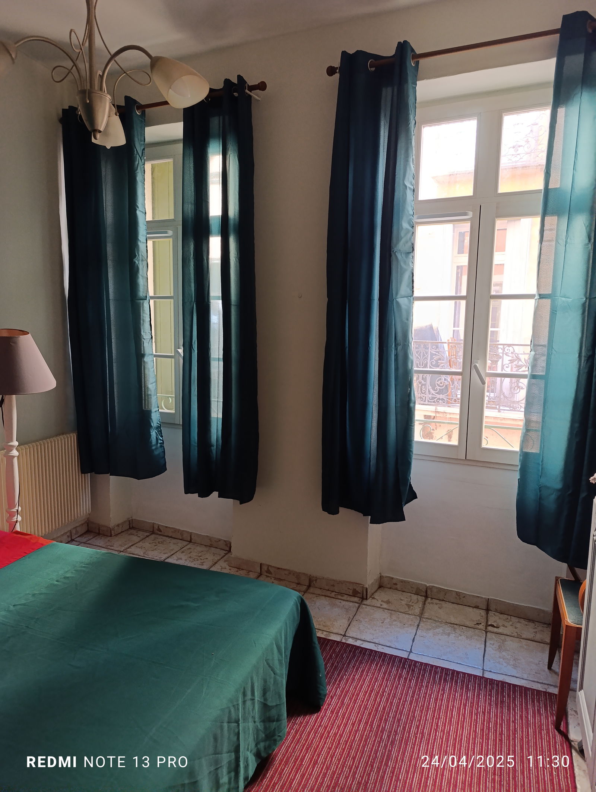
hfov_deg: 59.0
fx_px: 527
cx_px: 298
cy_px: 396
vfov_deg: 73.8
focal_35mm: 23
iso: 800
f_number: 1.6
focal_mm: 6.14
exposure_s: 1/100
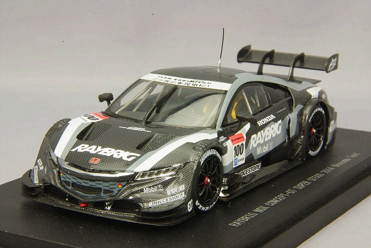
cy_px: 124
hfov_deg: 18.3
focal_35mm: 112
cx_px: 186
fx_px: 1154
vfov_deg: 12.2
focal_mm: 75
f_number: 32
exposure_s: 1
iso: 400
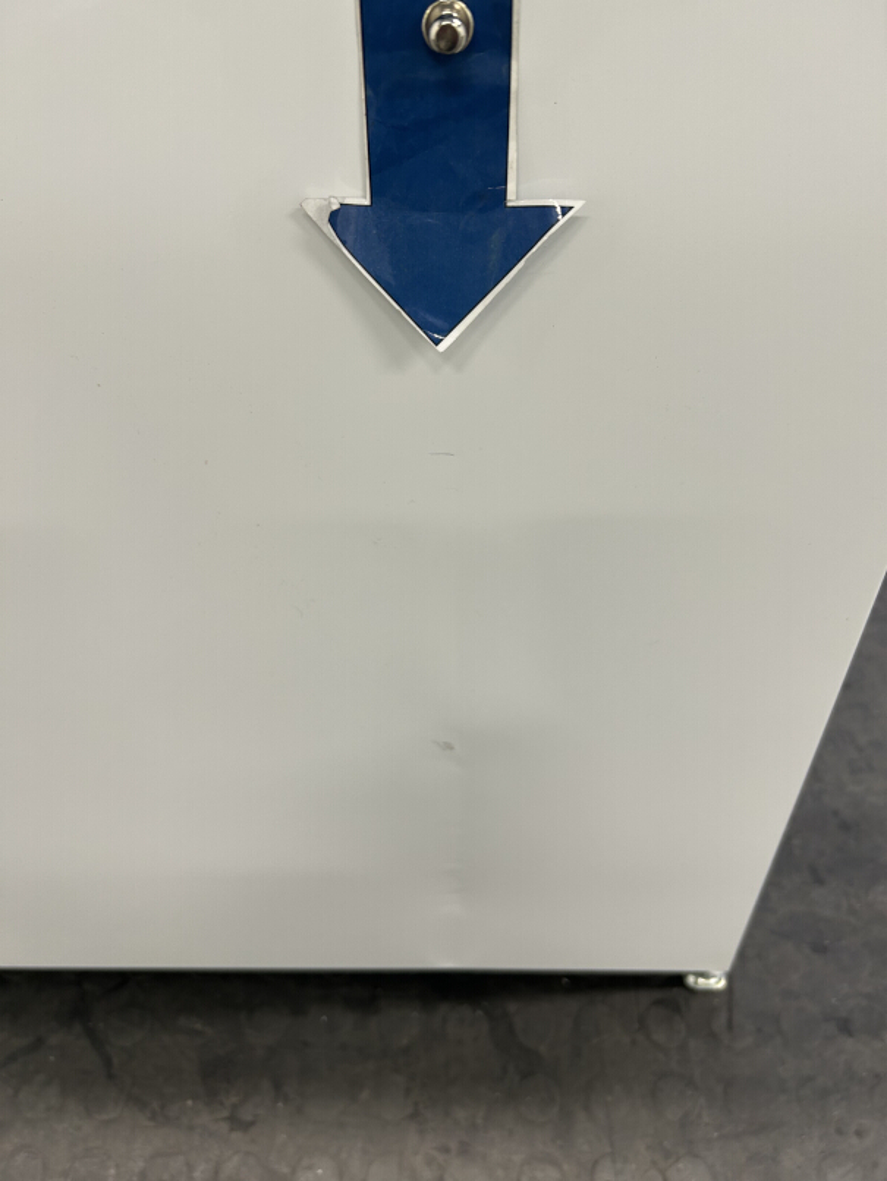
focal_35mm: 26
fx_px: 888
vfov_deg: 67.3
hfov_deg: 53.1
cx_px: 444
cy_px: 590
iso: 80
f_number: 1.5
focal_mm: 5.7
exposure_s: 1/50
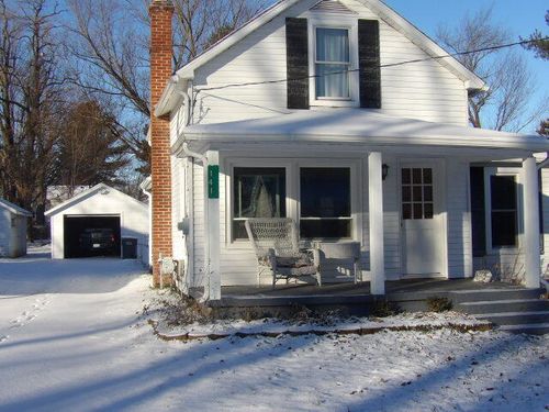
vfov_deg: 31.5
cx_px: 274
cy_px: 206
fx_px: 730
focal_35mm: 46
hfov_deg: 41.2
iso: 100
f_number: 3.8
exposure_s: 1/629
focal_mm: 8.2
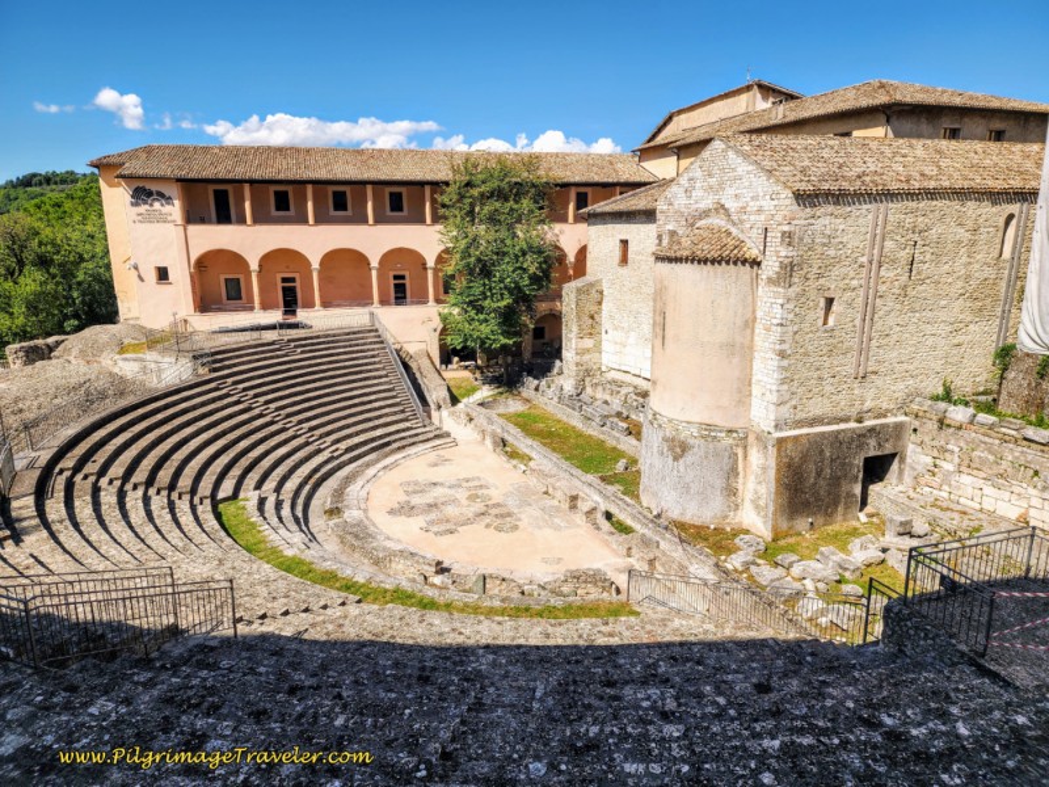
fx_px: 697
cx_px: 524
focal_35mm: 23
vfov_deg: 58.9
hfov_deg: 73.9
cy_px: 394
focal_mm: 6.4
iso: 12
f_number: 1.8
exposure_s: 1/1044
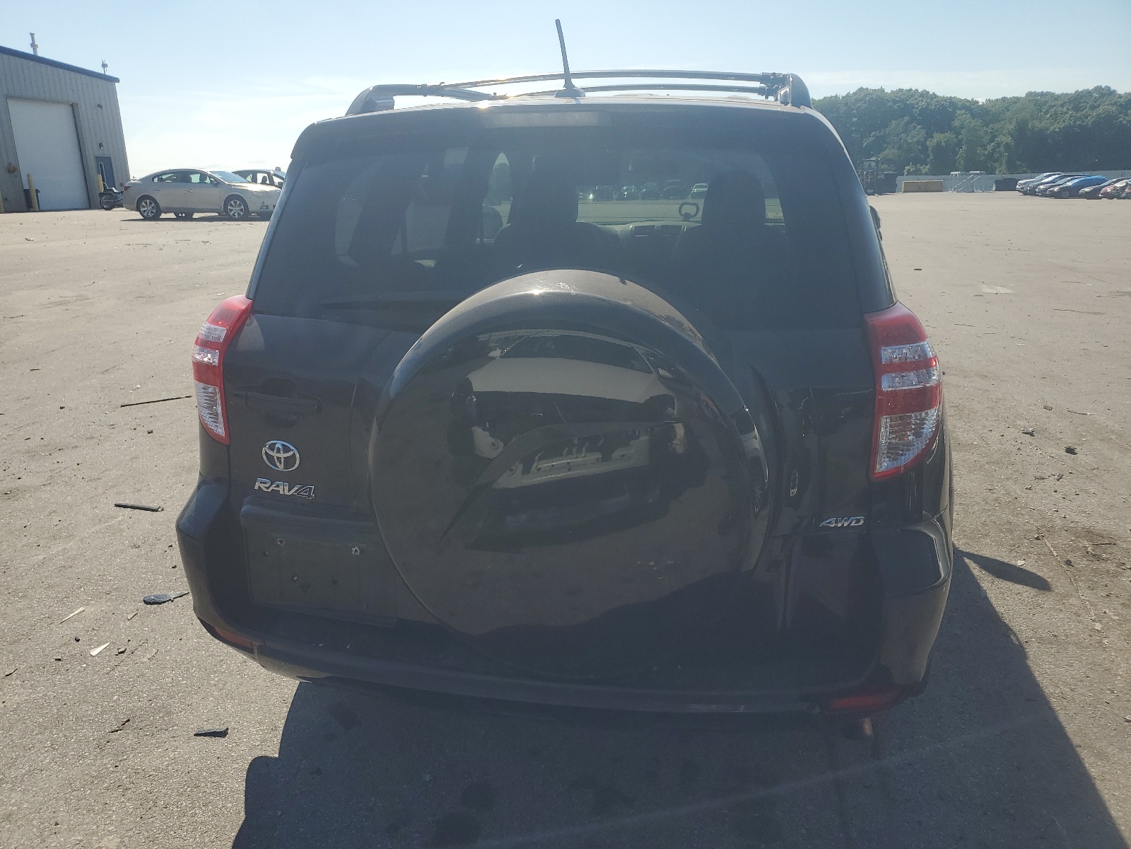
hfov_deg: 67.3
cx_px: 566
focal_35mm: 26
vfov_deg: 53.1
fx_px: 849
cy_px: 424
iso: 50
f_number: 1.5
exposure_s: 1/3333
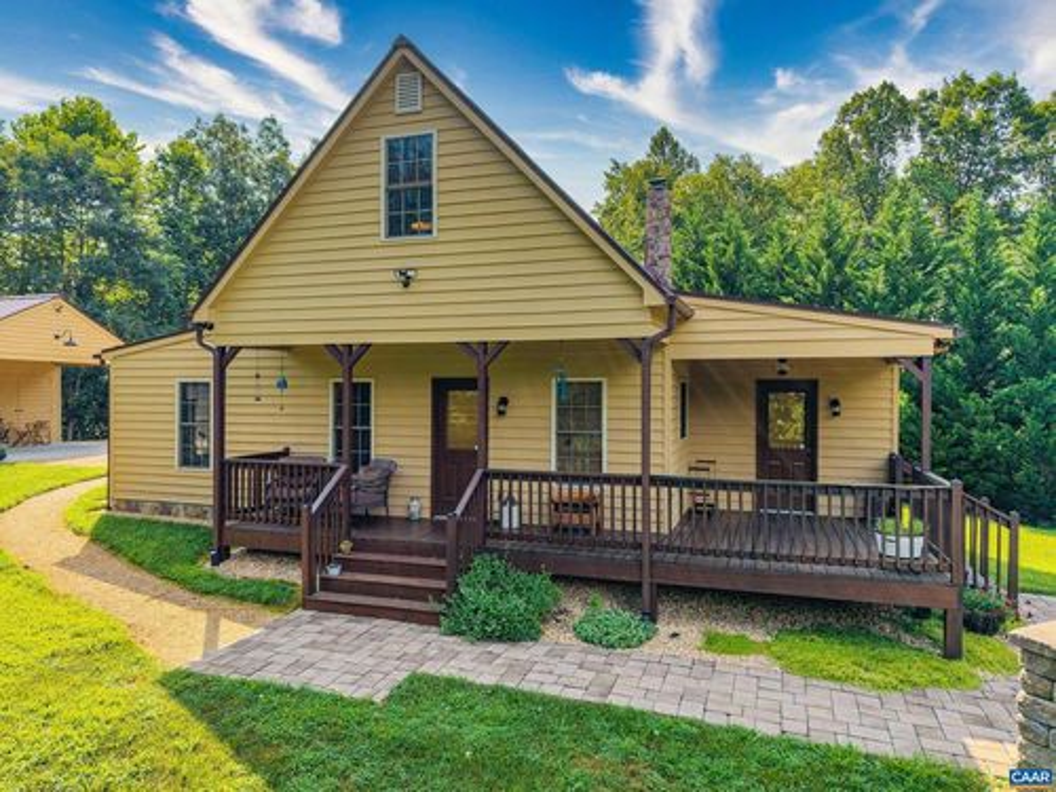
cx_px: 528
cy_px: 396
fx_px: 732
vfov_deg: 56.8
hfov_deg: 71.6
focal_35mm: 24
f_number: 1.8
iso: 410
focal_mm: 8.67
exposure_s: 1/2500
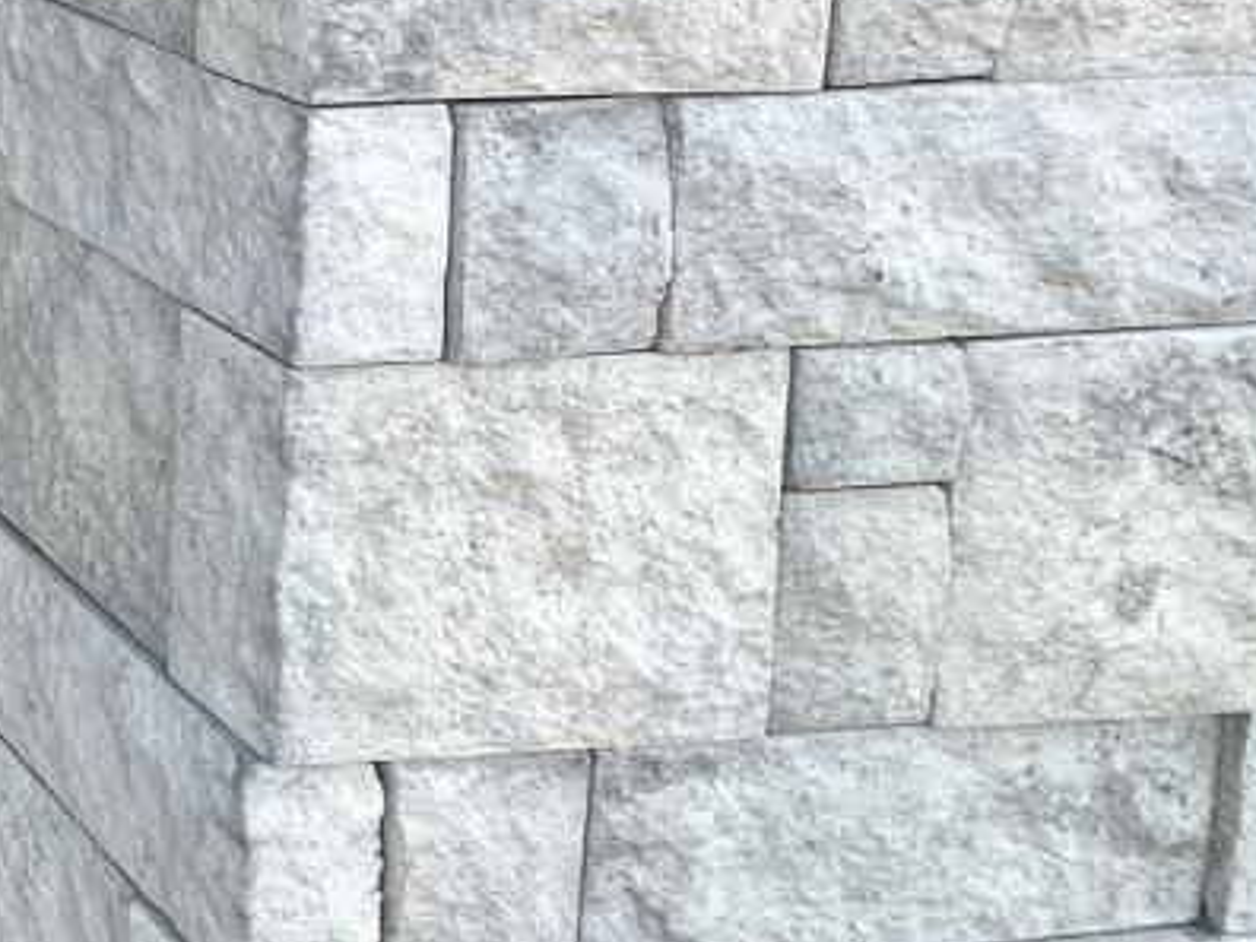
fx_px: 1923
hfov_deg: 22.2
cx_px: -993
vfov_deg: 24.0
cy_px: -293
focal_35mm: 53
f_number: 2.2
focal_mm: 2.22
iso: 40
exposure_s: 1/150
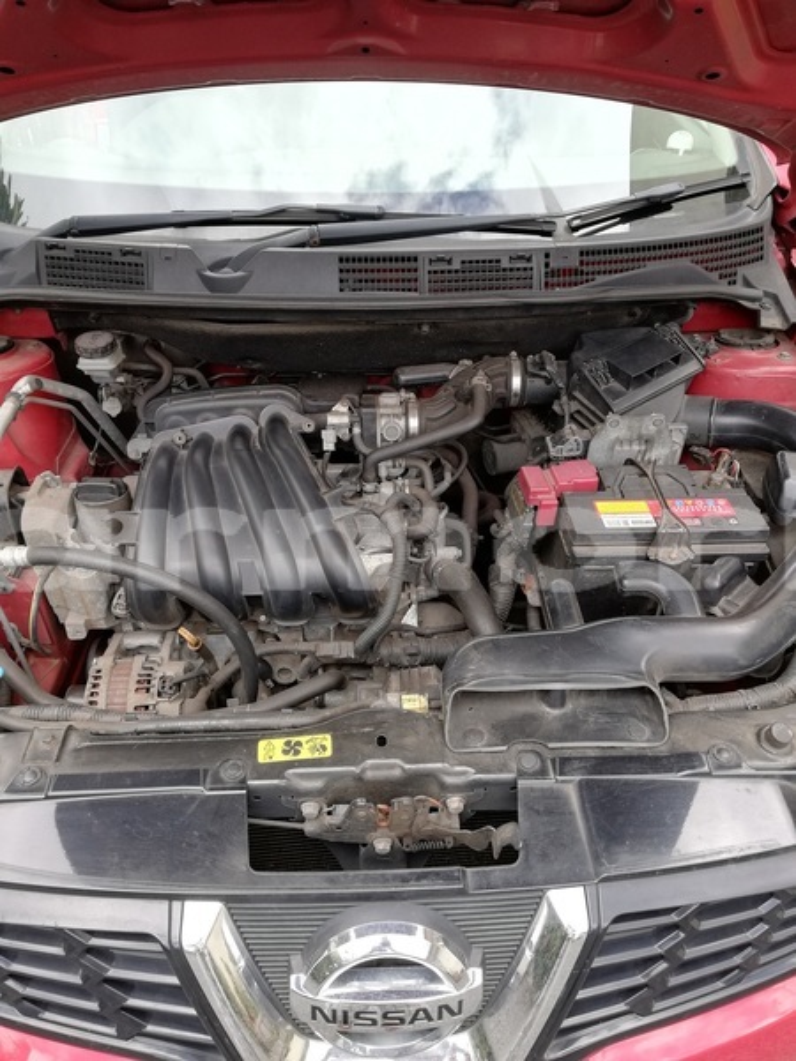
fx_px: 828
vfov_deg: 65.3
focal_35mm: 27
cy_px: 530
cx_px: 398
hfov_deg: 51.4
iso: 50
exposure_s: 1/188
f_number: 2.2
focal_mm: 3.81
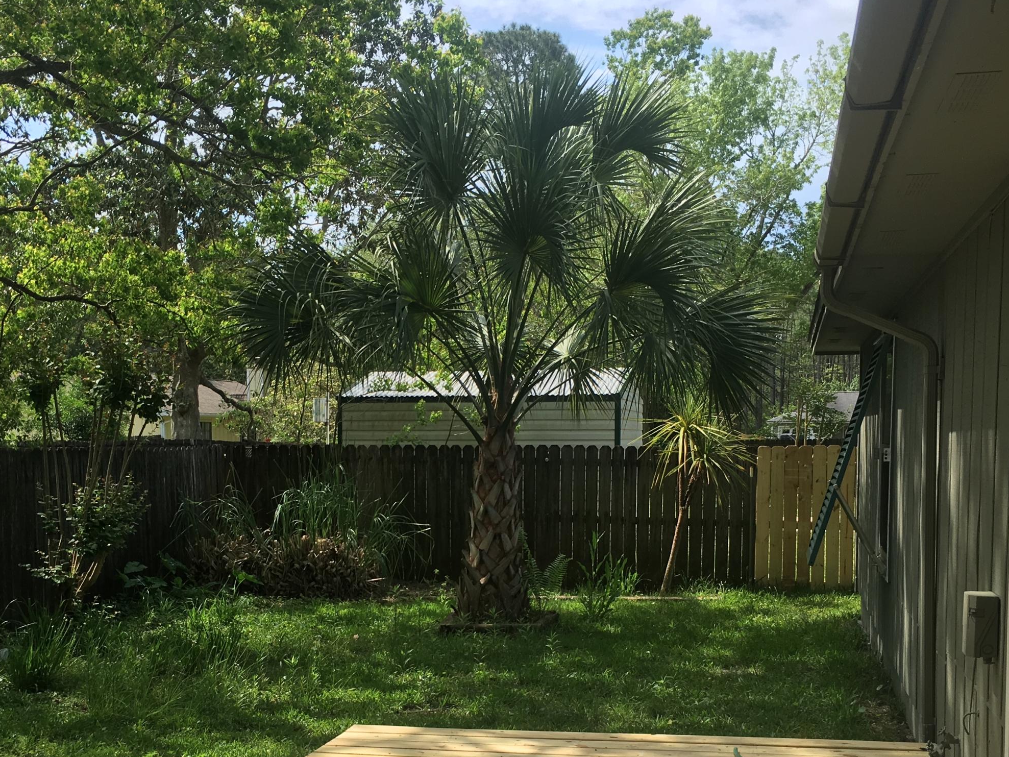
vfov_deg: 32.4
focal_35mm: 44
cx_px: 437
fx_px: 1283
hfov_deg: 42.9
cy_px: 545
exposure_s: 1/927
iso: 25
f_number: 2.2
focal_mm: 4.15
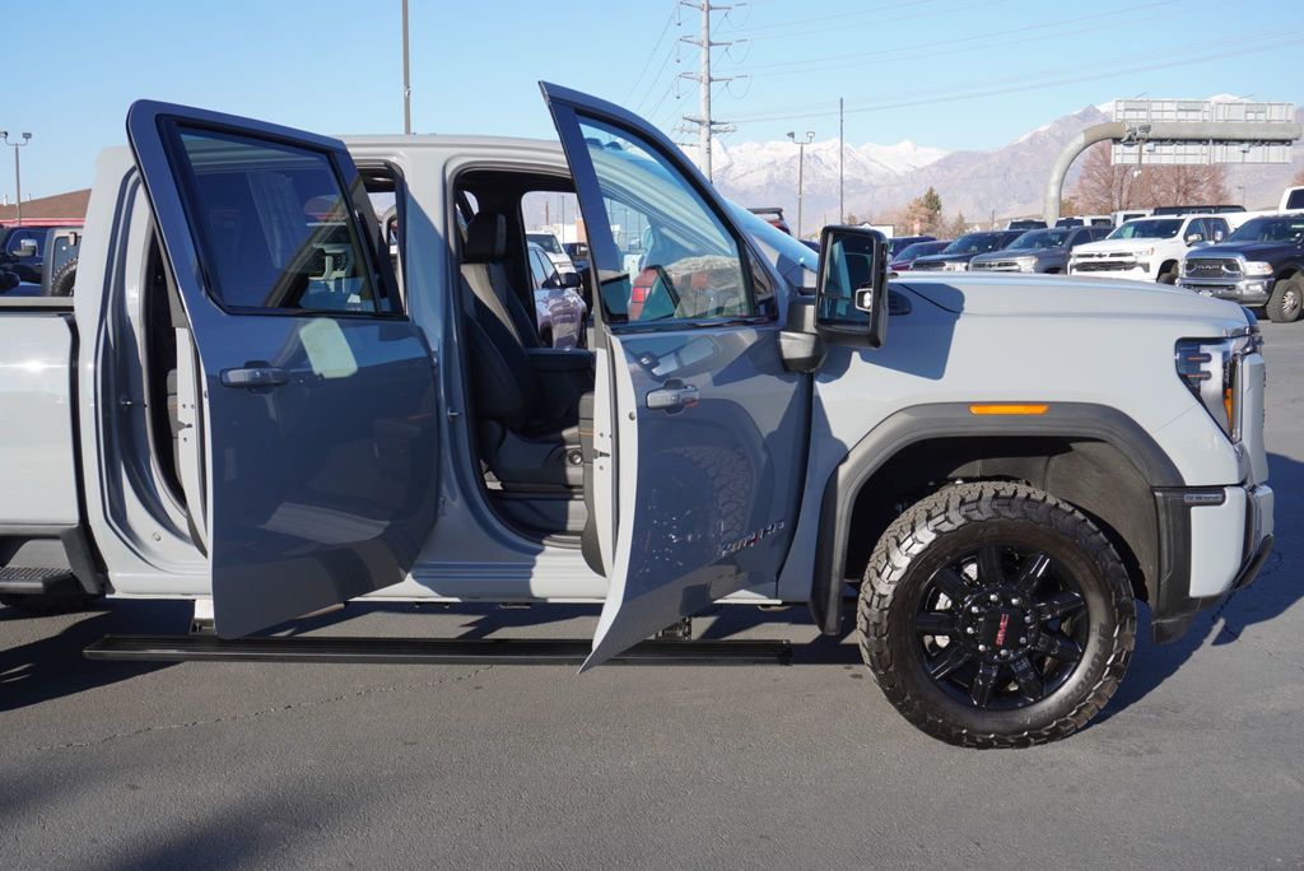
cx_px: 652
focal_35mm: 36
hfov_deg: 53.1
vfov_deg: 36.9
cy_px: 436
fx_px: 1305
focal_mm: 24
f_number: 7.1
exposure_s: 1/160
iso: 100
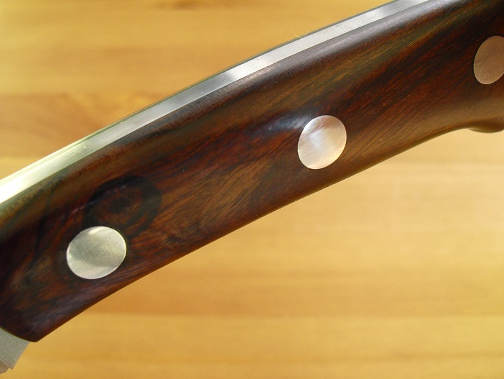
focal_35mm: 41
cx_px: 261
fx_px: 597
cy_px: 188
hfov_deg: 45.8
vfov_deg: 35.2
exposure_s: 1/100
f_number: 3.1
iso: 200
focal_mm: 6.3
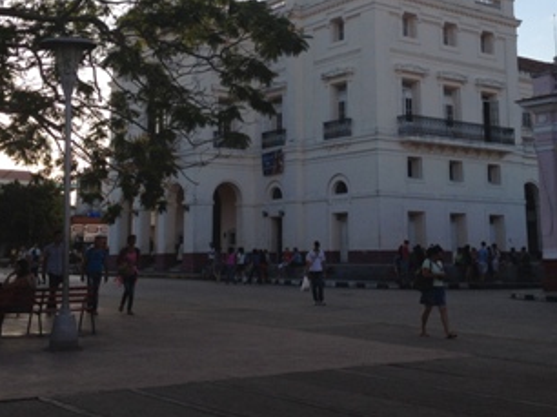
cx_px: 297
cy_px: 117
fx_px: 900
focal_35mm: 56
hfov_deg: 34.4
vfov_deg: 25.8
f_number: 2.4
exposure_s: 1/665
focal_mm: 4.28
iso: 50
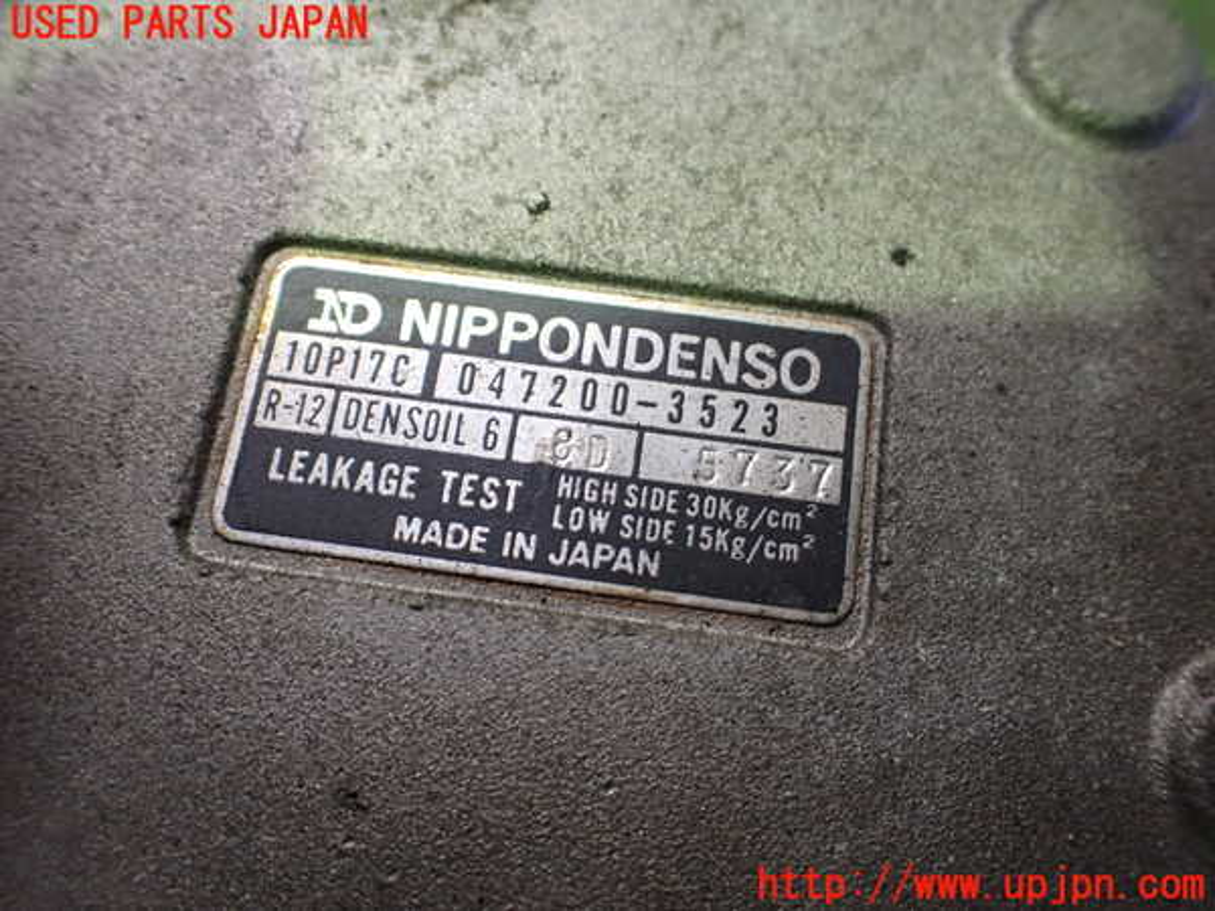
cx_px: 608
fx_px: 1053
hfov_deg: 60.0
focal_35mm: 30
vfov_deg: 46.8
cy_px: 456
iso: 800
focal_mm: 5.4
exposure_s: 1/40
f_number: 2.3
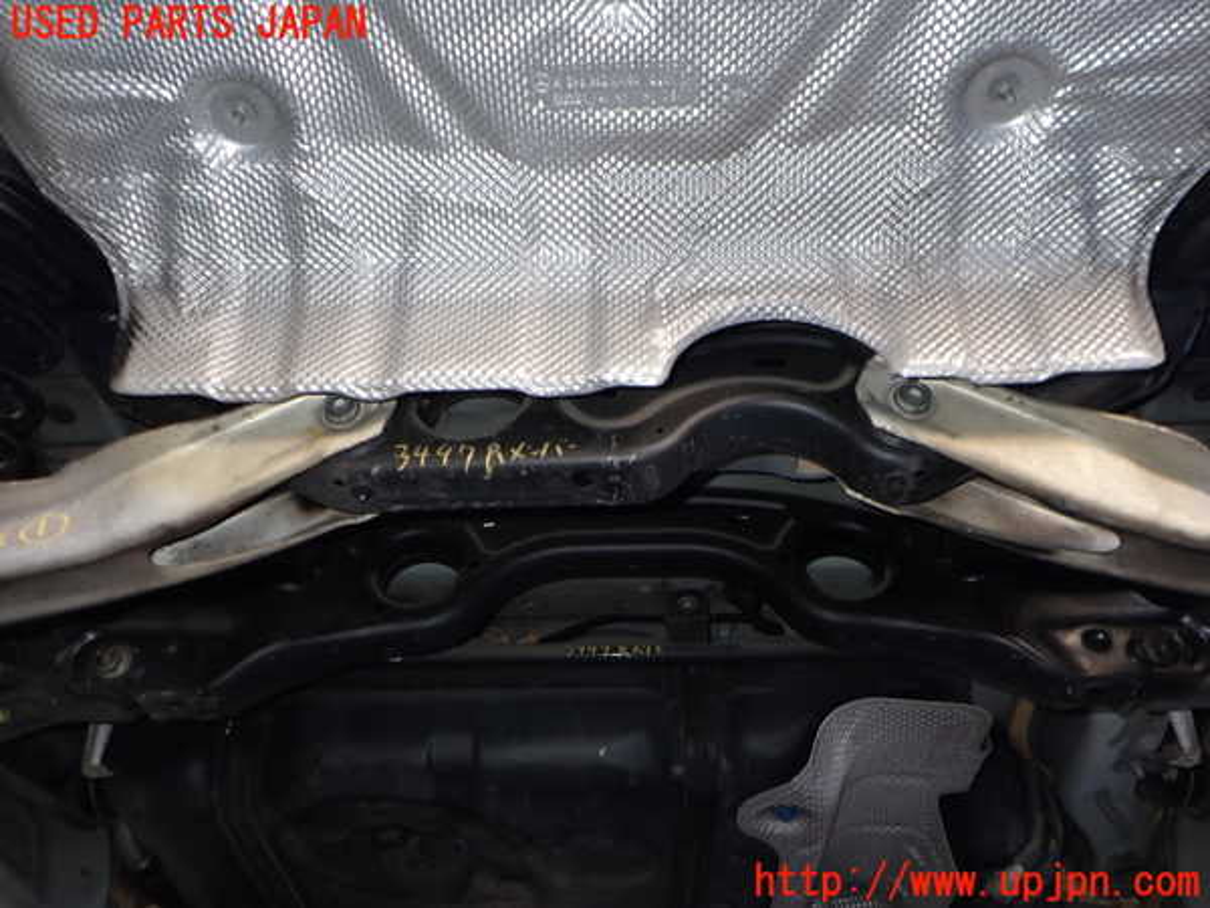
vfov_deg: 46.8
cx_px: 605
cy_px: 454
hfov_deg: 60.0
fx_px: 1049
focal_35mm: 30
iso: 200
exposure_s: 1/30
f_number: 2.3
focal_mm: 5.4
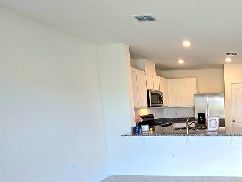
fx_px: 182
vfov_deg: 51.4
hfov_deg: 56.1
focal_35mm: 26
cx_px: 227
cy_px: 130
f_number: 2.2
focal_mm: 2.2
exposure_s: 1/60.2
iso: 64
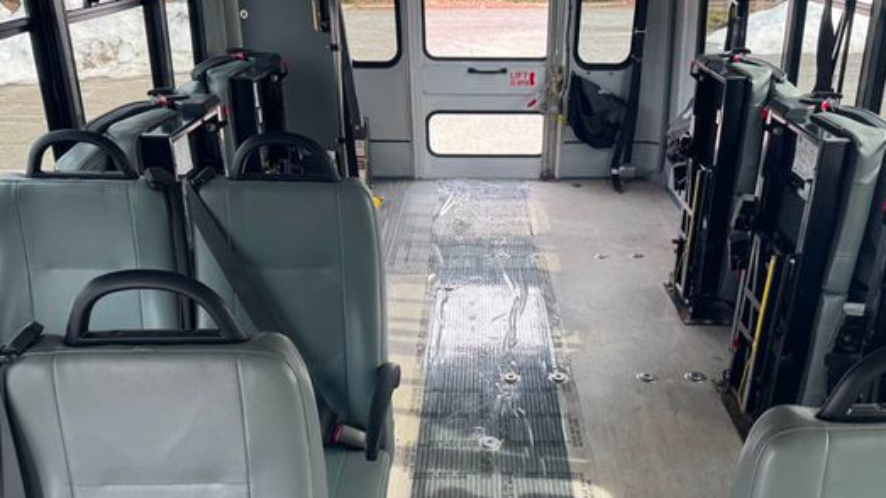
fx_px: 752
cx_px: 483
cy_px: 344
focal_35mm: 32
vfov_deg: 36.2
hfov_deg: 60.9
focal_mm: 6.76
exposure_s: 1/121
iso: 64
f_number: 1.78
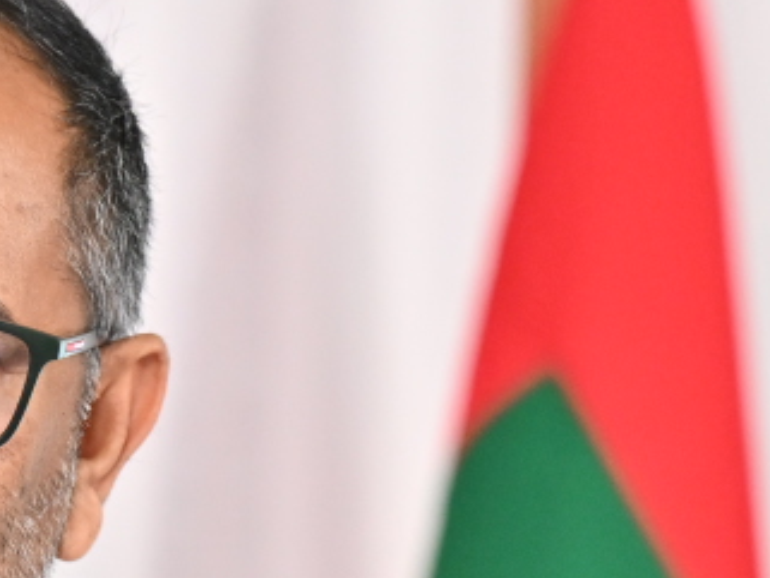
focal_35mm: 703
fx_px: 15643
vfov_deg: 2.1
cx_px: 10
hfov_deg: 2.8
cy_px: 878
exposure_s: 1/200
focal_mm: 145
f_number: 3.5
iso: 1600
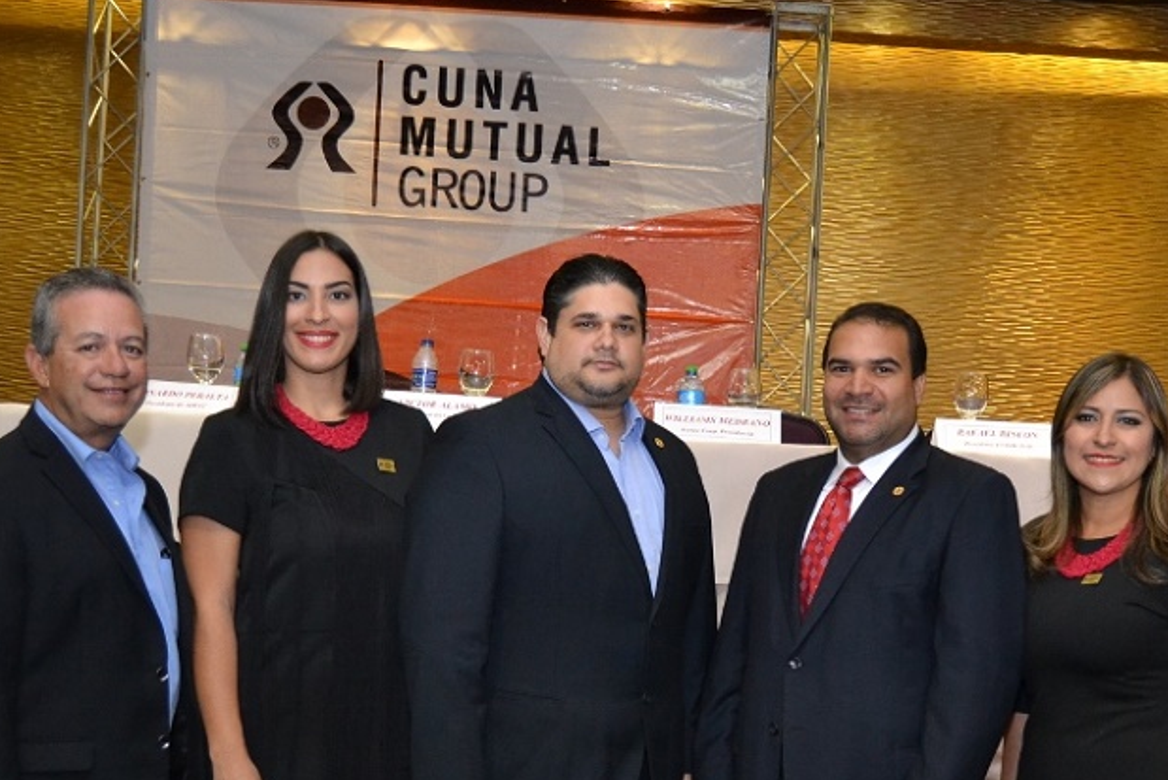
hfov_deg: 40.9
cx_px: 713
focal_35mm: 48
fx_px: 1558
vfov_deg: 27.8
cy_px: 568
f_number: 3.5
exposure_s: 1/30
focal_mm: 20
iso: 1600
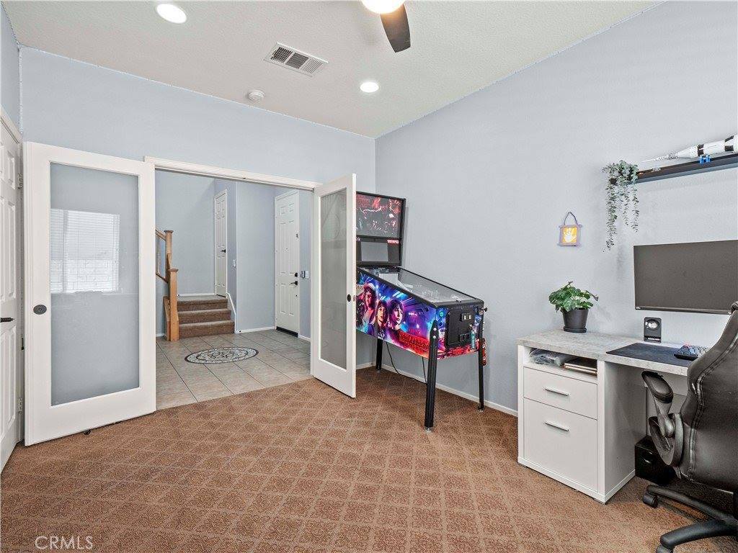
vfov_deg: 78.1
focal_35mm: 16
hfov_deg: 94.5
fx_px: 341
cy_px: 276
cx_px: 369
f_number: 8
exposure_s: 1/1.67
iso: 200
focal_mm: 8
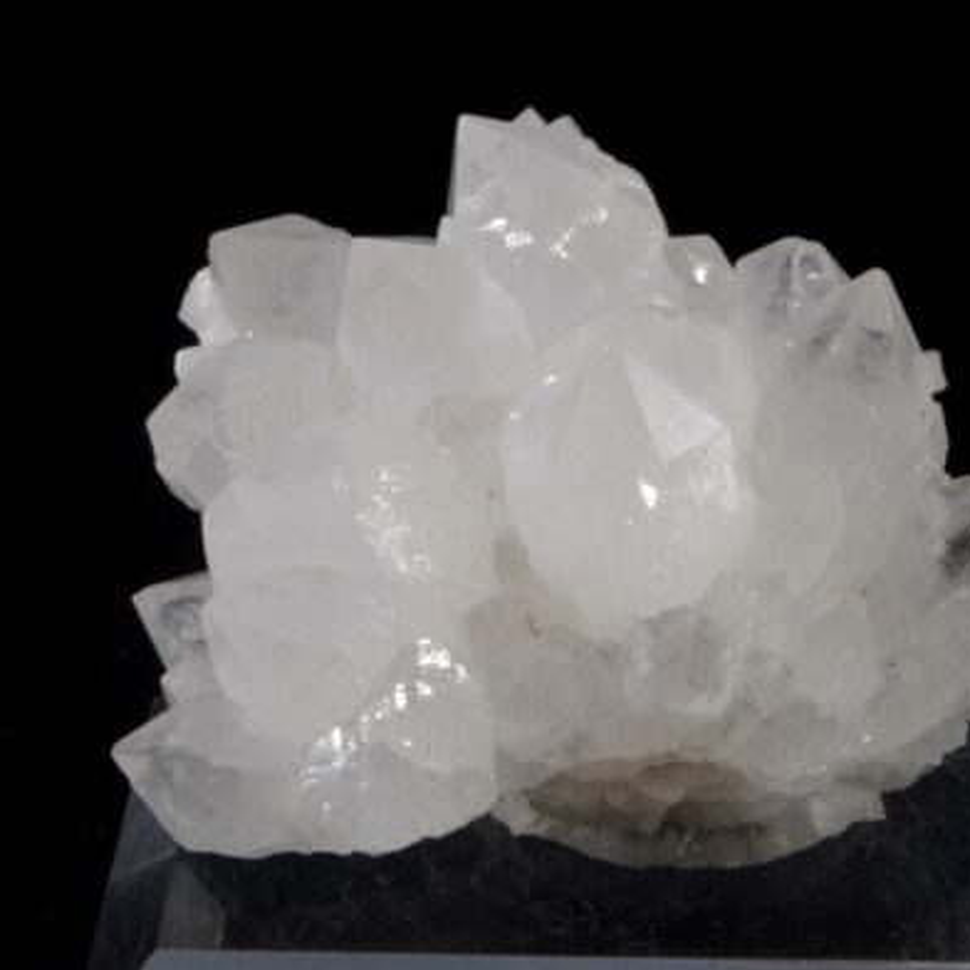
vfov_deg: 20.9
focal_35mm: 83
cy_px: 481
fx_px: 2631
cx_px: 539
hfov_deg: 20.9
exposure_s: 1/2
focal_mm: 42.5
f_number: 4.5
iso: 100
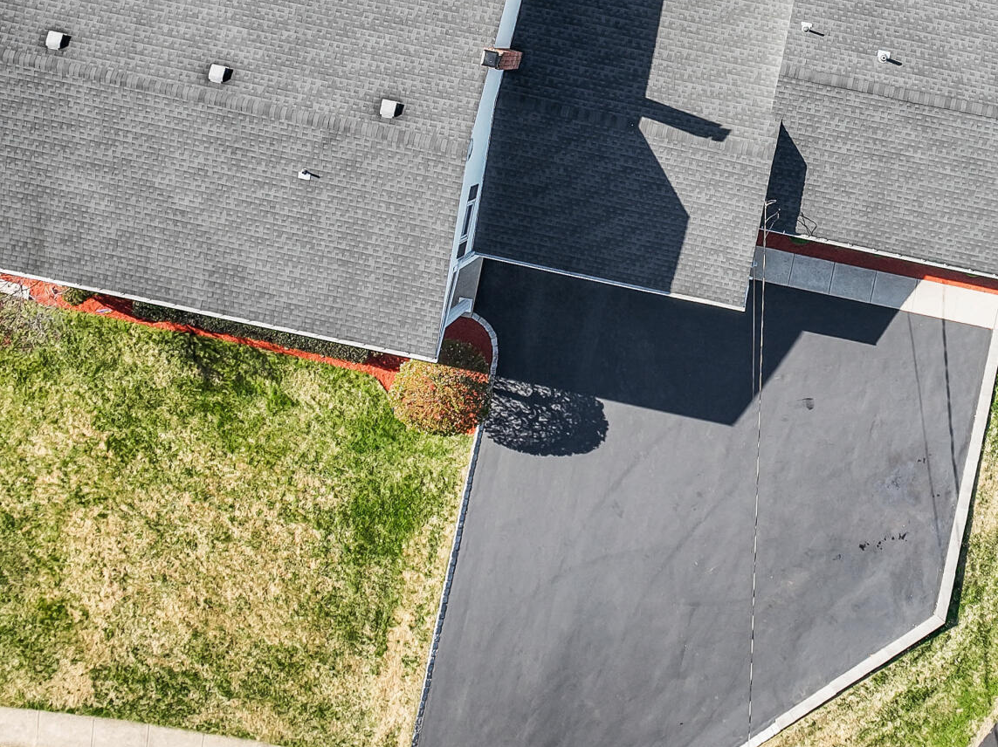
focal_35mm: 63
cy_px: 68
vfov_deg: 22.7
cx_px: 736
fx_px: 1815
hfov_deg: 30.3
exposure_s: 1/500
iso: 130
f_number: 2.8
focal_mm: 12.29
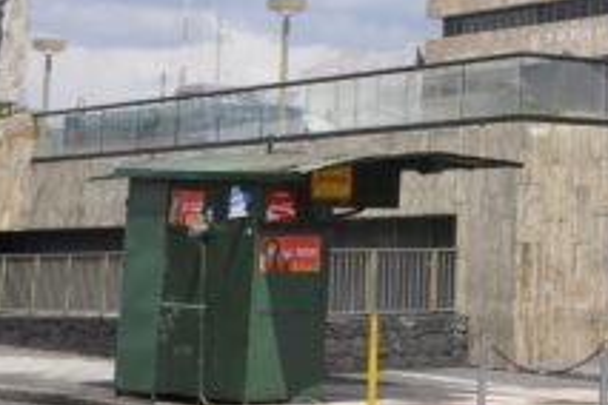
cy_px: -27
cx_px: 990
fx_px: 1993
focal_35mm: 118
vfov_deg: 11.5
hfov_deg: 15.6
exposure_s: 1/320
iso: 200
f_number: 10
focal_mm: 24
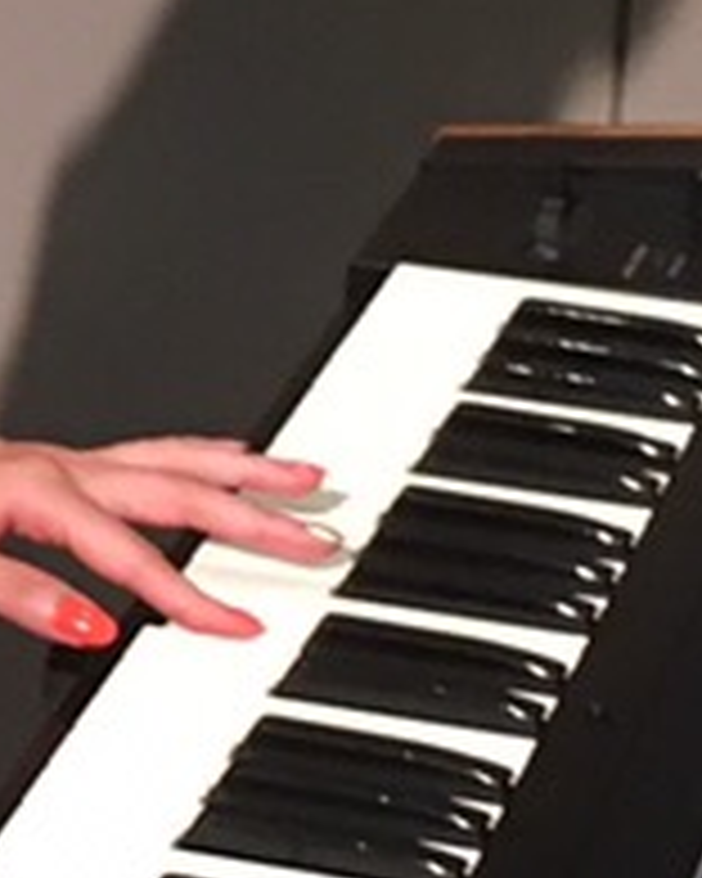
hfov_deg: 8.9
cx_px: 99
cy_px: 266
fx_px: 4519
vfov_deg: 11.1
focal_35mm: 174
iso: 80
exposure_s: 1/15
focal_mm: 4.15
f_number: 2.2
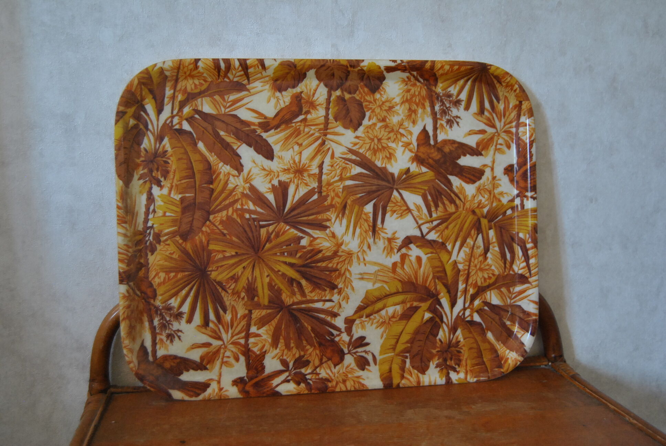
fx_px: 722
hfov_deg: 49.5
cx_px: 333
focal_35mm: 39
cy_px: 223
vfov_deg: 34.3
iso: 800
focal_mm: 26
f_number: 4
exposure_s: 1/30
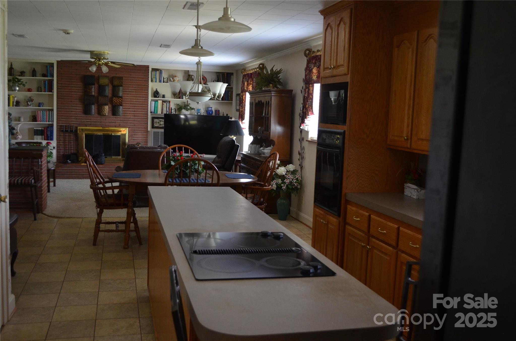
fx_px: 515
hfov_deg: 53.2
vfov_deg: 36.7
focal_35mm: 36
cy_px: 170
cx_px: 258
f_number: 4
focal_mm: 24
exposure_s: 1/30
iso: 1100
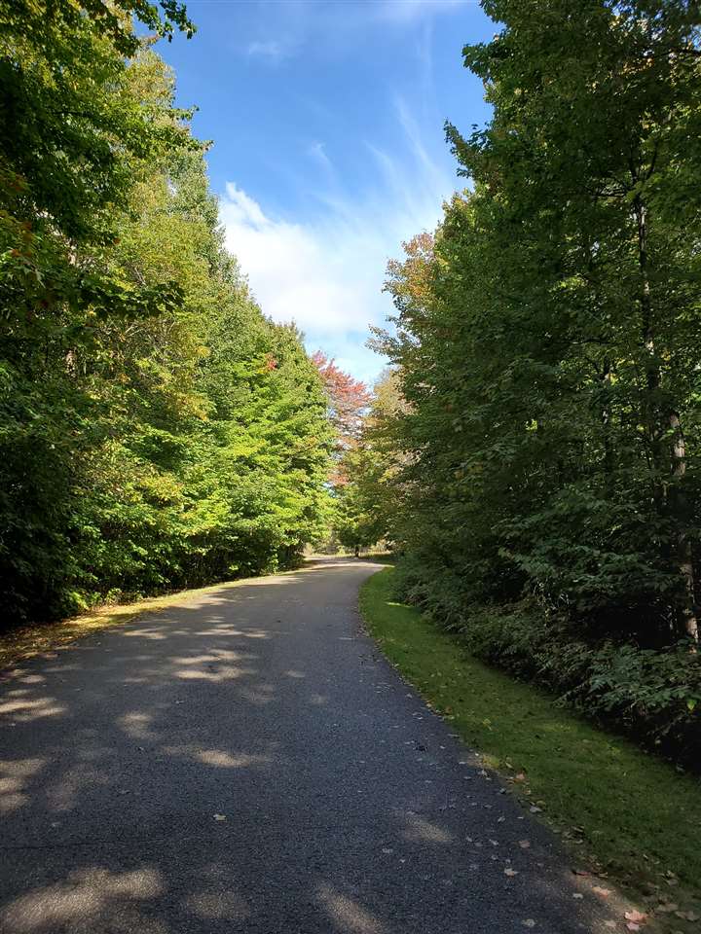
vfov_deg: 67.3
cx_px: 350
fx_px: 702
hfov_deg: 53.1
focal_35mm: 26
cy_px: 467
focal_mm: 4.3
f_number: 2.4
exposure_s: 1/574
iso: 50
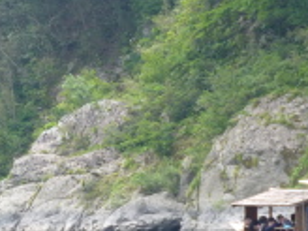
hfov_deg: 5.0
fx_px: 3506
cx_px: 47
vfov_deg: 3.8
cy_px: 110
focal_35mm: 394
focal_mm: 23.1
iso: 100
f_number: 5.4
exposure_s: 1/100
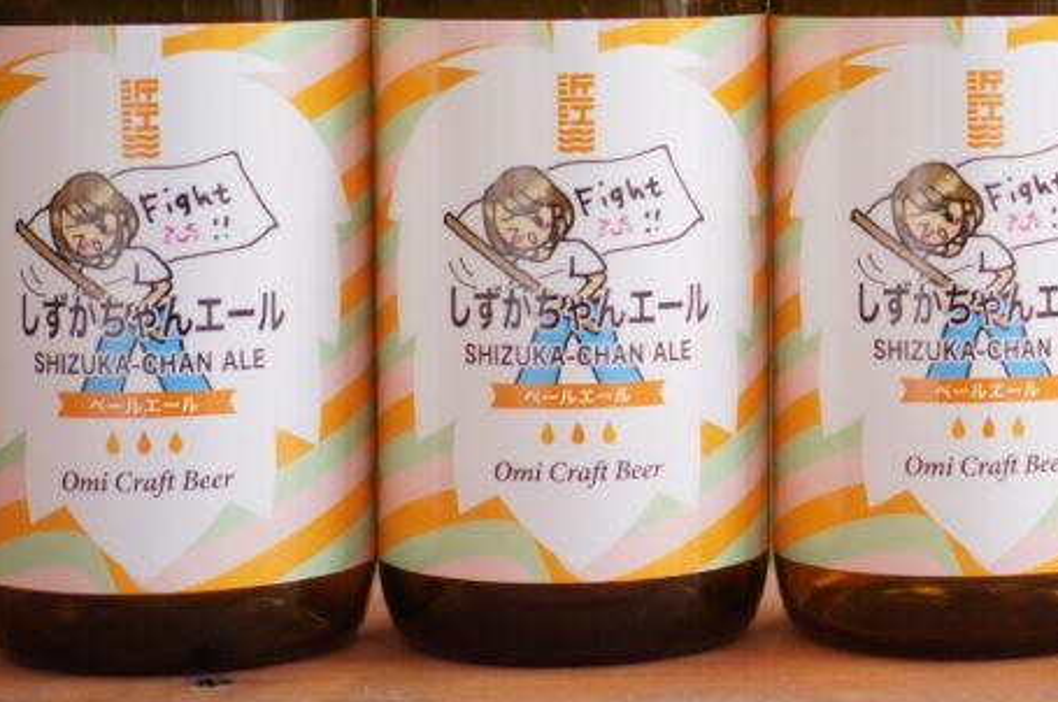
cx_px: 963
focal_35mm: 118
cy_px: -30
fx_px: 3467
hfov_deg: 17.1
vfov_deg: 11.4
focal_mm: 35
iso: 100
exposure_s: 1/500
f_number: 1.8
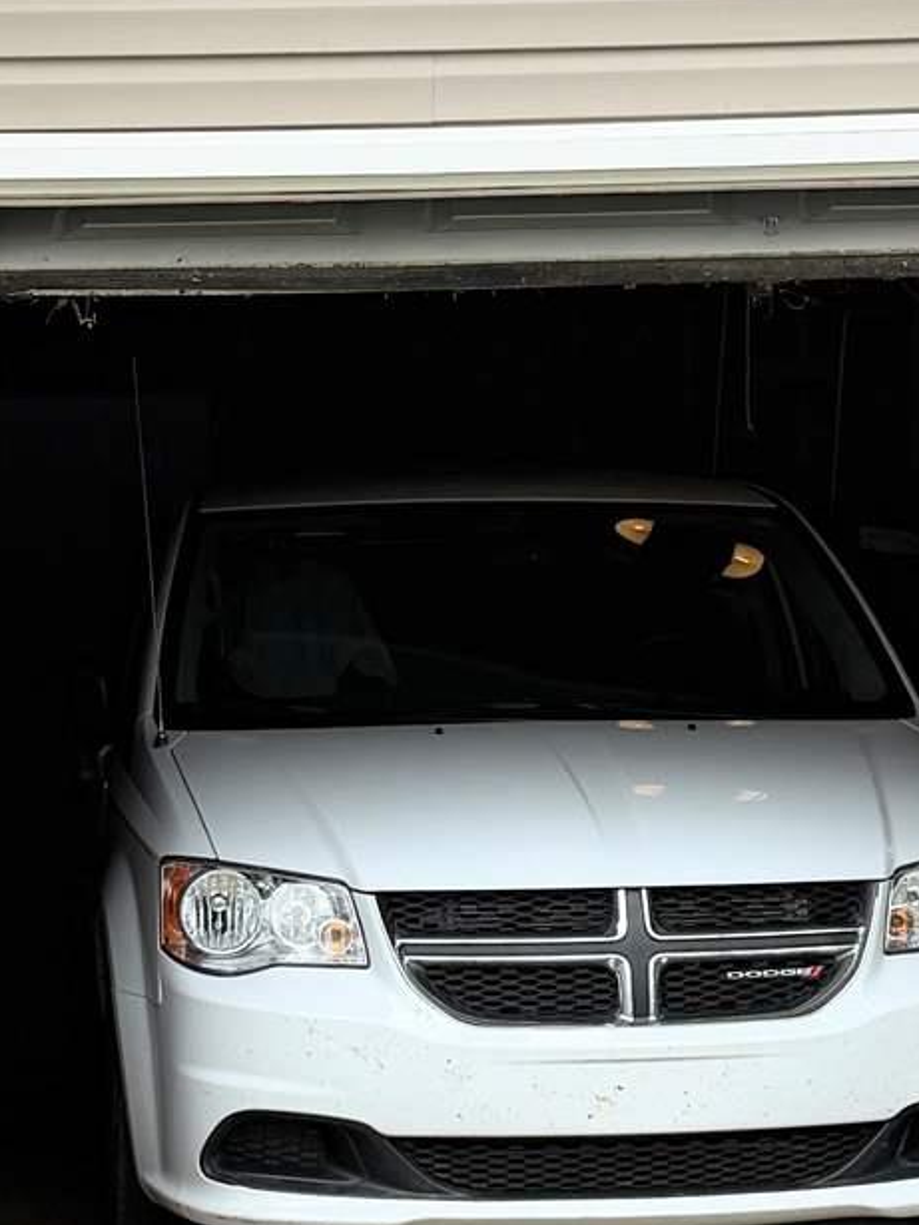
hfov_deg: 16.4
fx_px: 3184
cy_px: 740
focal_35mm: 90
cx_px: 460
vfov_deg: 21.7
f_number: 1.78
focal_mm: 6.76
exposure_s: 1/1410
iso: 100
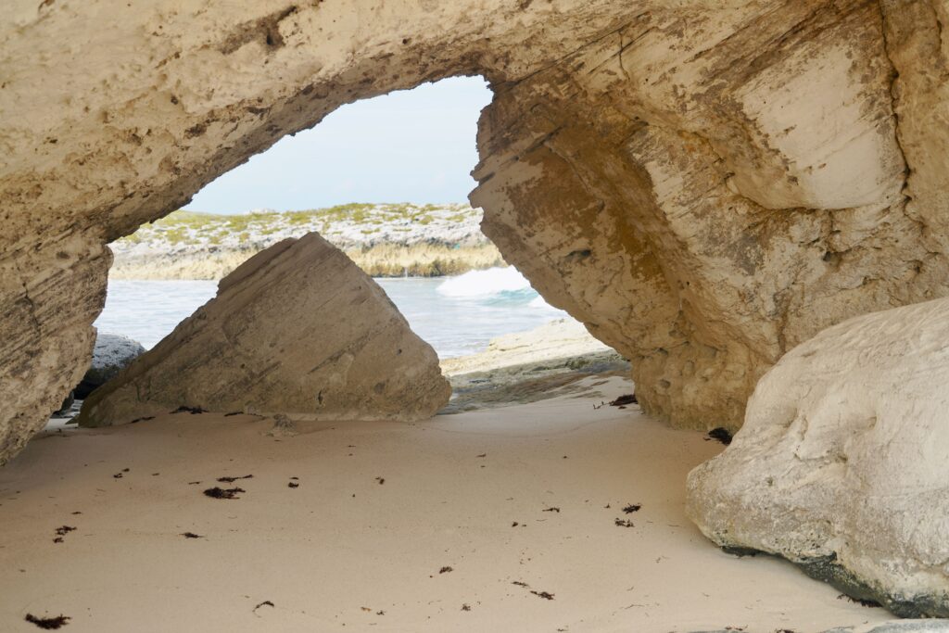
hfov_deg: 41.1
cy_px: 316
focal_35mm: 48
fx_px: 1265
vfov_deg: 28.1
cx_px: 474
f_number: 5.6
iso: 100
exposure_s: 1/200
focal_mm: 48
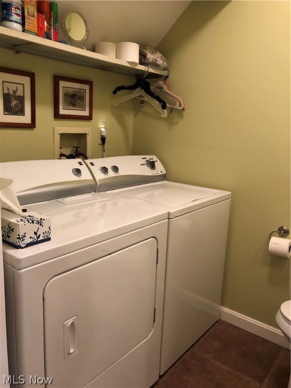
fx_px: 314
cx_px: 146
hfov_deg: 49.7
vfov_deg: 63.4
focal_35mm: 28
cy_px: 194
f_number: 1.8
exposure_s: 1/8
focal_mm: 4
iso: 80
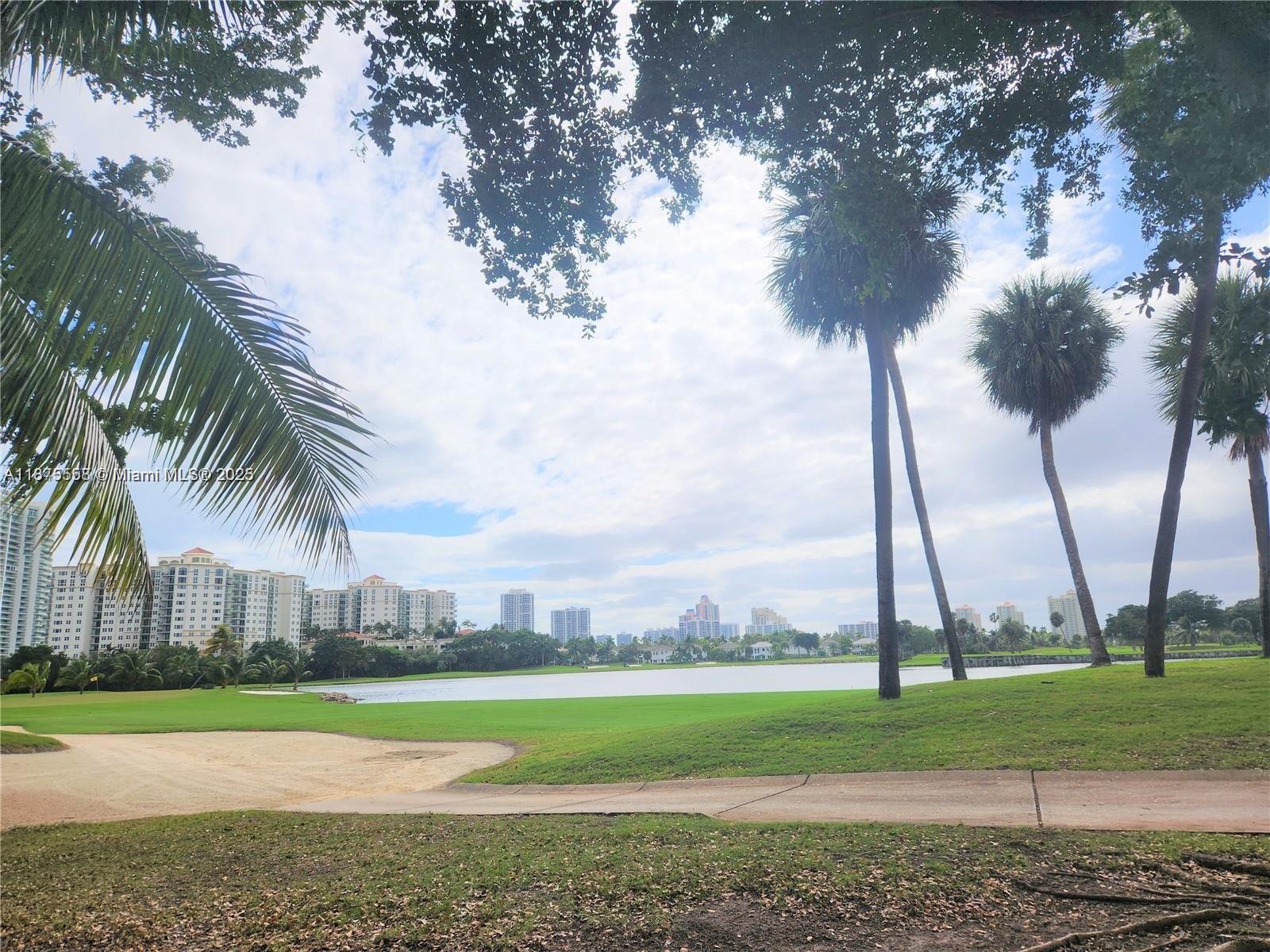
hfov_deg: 73.9
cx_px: 635
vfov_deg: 58.9
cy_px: 476
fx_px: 844
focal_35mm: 23
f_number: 1.8
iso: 20
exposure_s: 1/4566
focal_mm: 5.4
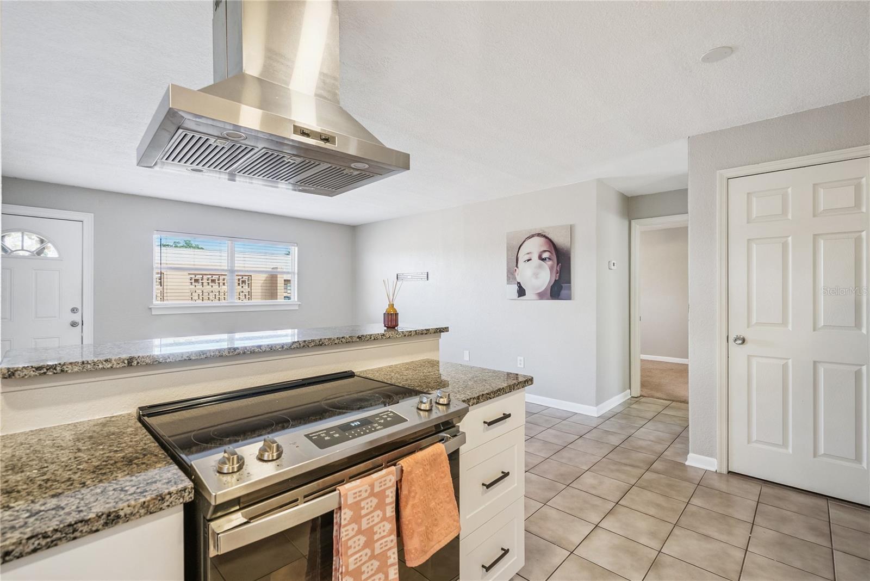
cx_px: 435
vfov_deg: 73.8
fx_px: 387
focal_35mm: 16
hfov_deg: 96.7
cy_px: 290
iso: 1000
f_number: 8
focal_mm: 16
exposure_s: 1/50
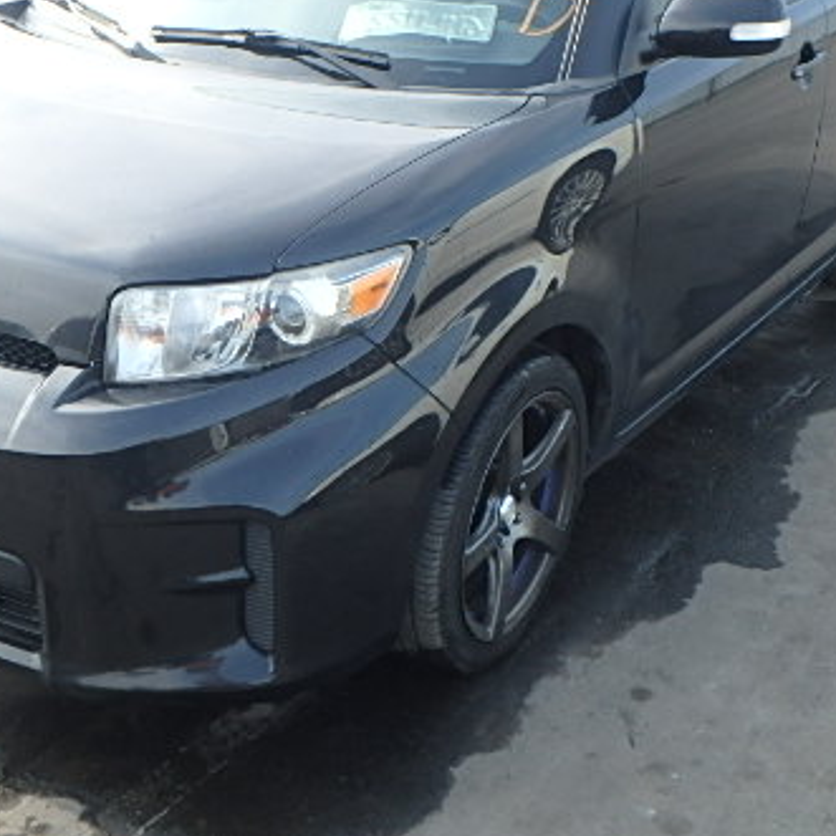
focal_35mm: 53
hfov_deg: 32.1
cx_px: 328
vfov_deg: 32.0
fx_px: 1448
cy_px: 308
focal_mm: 5.6
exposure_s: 1/125
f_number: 4.7
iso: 125
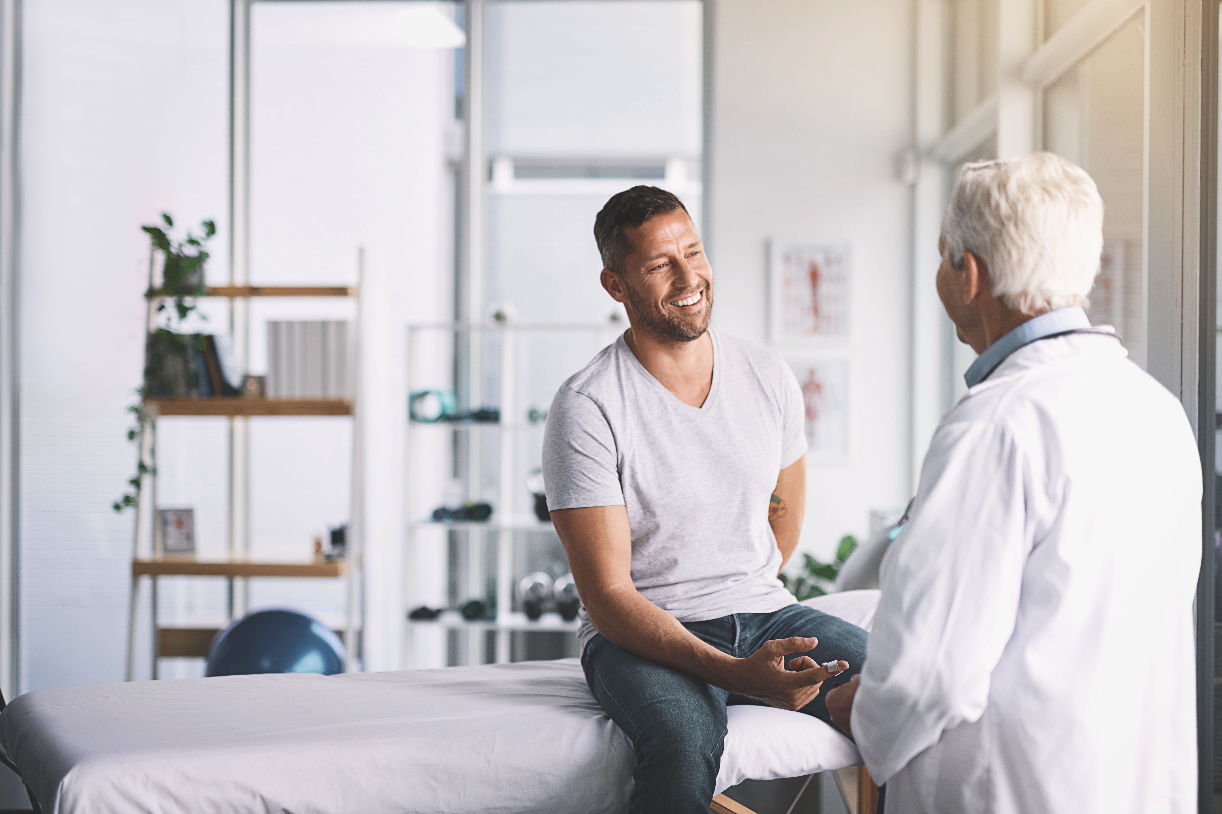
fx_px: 1697
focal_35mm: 50
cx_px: 611
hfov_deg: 39.6
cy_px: 407
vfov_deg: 27.0
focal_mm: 50
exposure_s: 1/400
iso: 200
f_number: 1.8
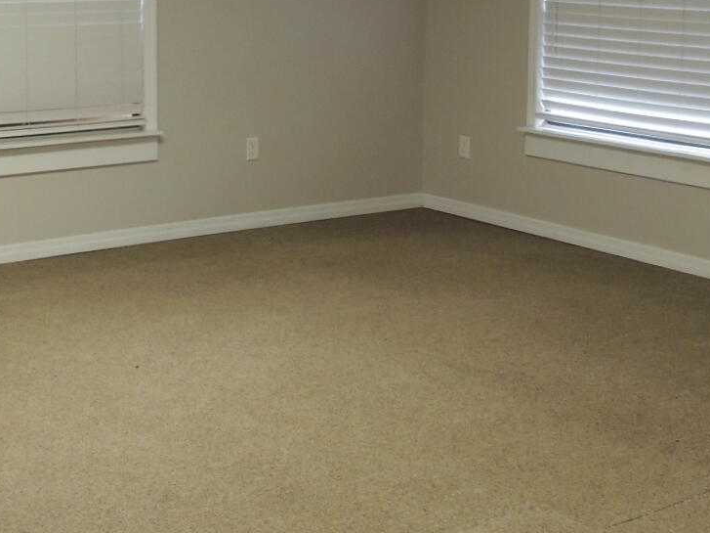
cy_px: 79
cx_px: 285
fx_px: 1353
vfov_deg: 21.9
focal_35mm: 66
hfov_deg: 29.3
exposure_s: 1/30
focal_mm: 5.3
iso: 360
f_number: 3.1
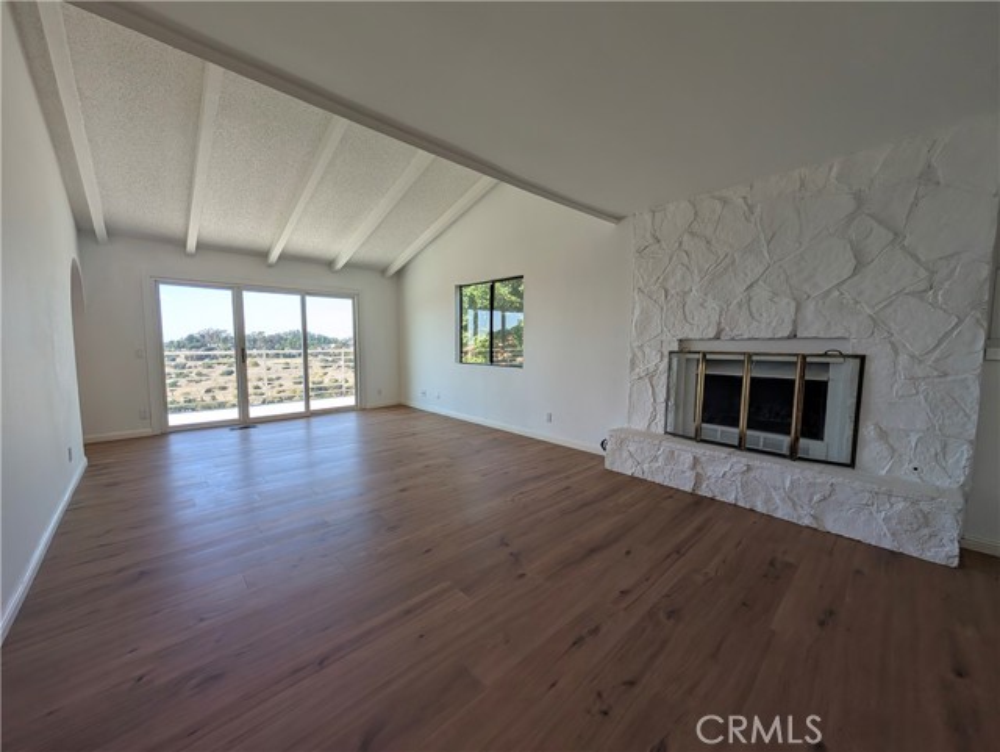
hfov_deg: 110.5
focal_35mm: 12
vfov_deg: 94.6
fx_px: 347
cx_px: 500
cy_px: 376
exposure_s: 1/496
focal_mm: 2.02
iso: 55
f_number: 1.7
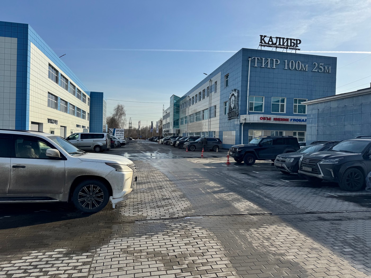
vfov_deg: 56.8
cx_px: 186
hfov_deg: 71.6
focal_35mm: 24
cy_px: 139
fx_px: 257
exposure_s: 1/10417
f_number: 1.78
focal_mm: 6.76
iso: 80
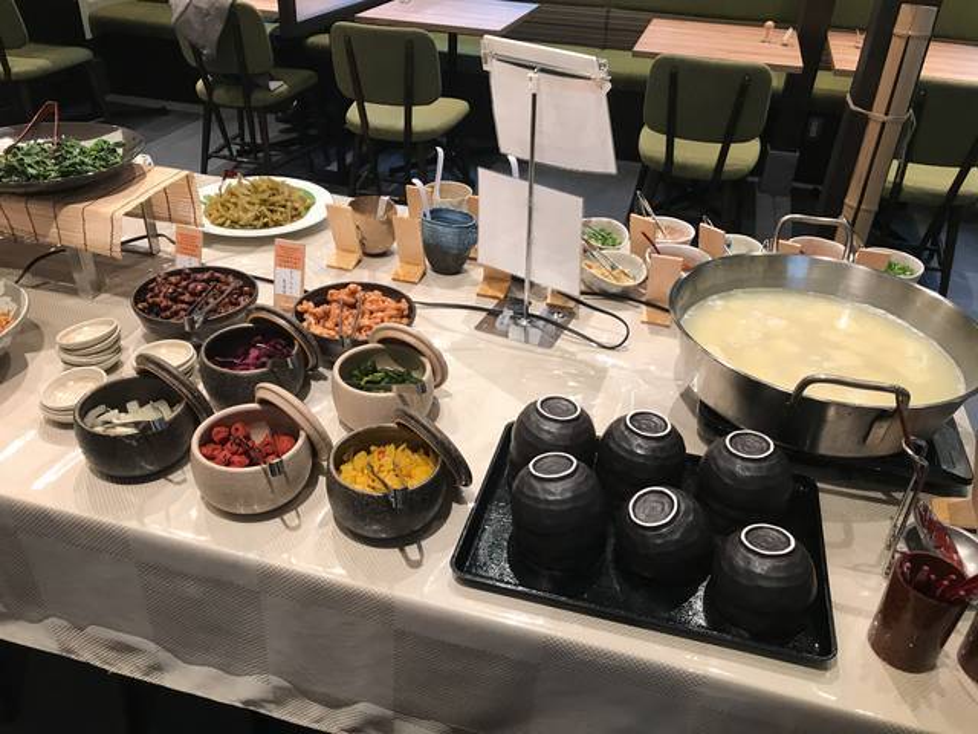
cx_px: 489
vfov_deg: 49.7
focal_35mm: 28
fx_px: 791
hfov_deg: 63.4
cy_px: 367
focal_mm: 3.99
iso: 40
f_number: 1.8
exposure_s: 1/30
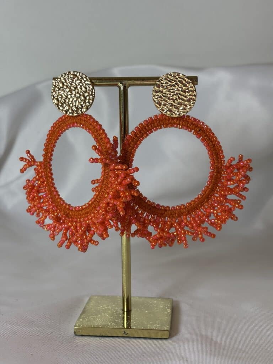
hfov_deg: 28.0
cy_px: 182
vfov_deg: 36.8
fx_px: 547
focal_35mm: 52
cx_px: 136
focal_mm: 5.96
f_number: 1.6
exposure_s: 1/146
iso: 32
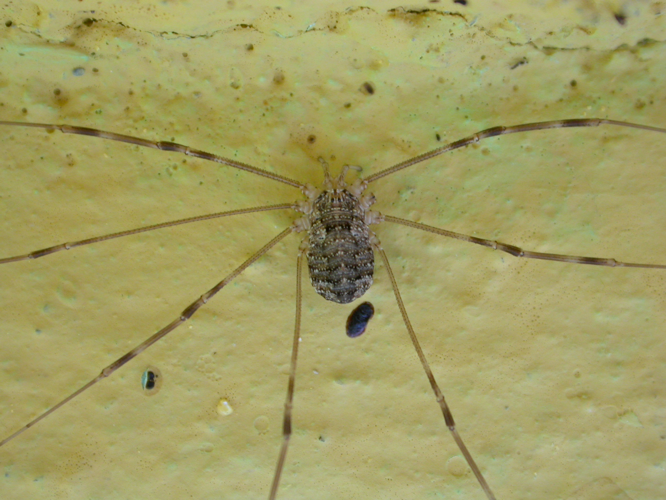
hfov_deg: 21.8
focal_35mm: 90
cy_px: 250
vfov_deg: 16.4
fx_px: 1732
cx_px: 333
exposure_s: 1/11.7
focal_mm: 18.6
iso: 100
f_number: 3.7
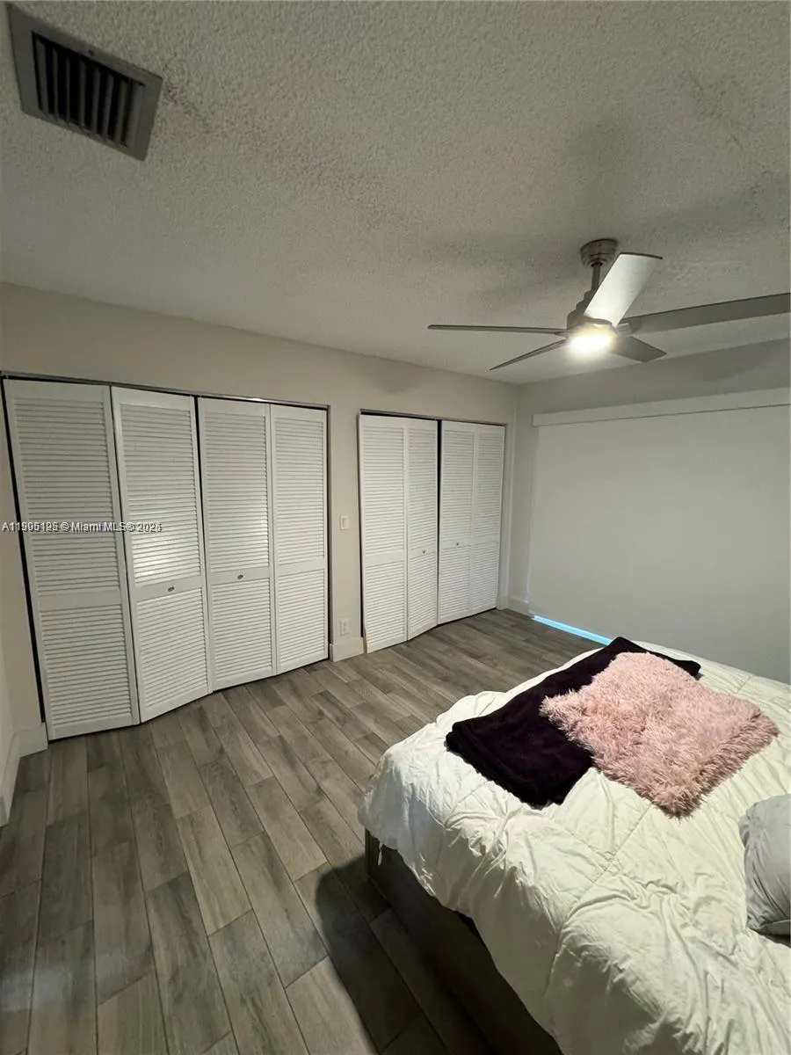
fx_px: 427
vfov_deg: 102.1
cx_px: 396
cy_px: 528
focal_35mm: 14
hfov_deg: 85.7
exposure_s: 1/60
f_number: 2.2
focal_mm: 2.22
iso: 500
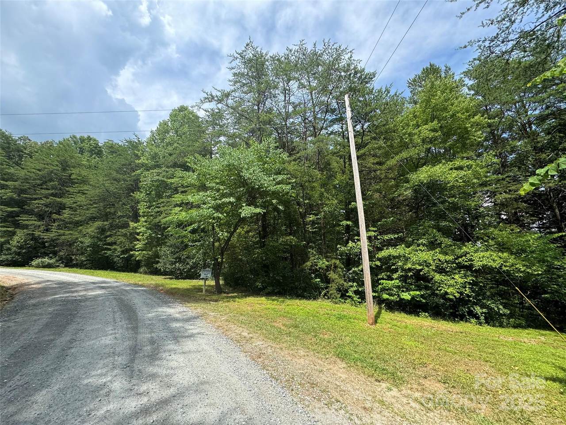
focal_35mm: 14
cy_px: 212
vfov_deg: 85.7
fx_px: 229
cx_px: 283
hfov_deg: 102.1
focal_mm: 2.22
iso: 40
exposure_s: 1/515
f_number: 2.2
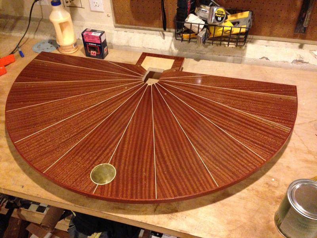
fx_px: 302
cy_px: 119
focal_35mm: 33
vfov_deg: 42.9
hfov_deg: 55.4
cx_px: 158
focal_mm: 4.13
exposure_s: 1/15
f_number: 2.4
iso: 640
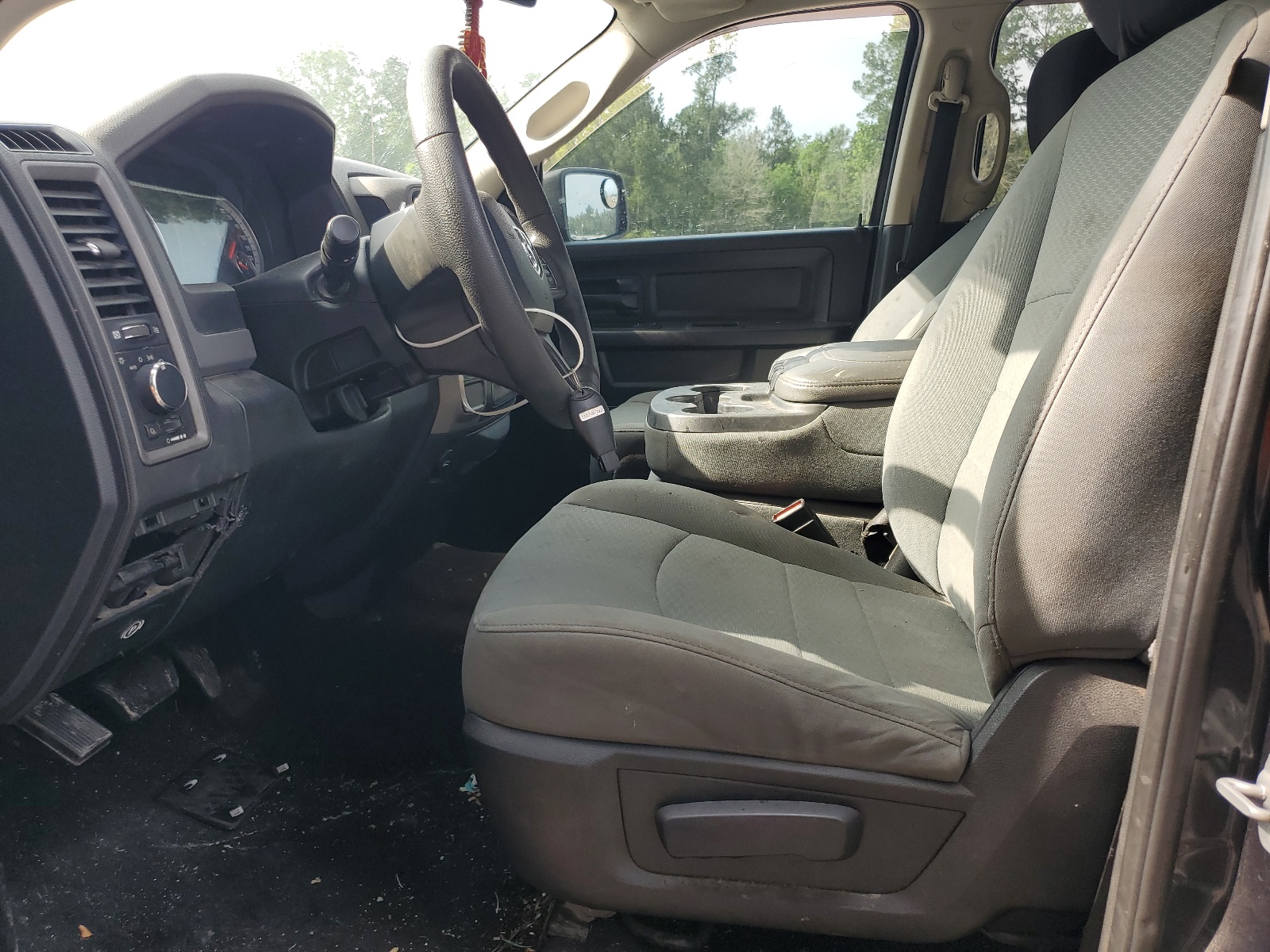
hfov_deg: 67.3
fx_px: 954
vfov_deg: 53.1
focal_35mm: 26
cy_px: 476
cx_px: 635
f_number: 1.5
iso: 50
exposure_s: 1/286
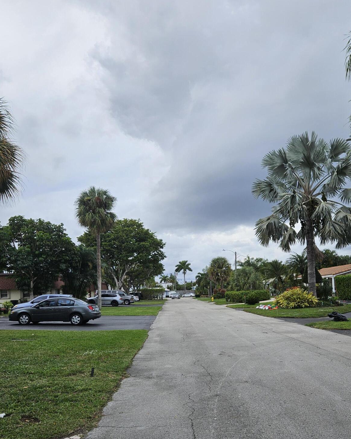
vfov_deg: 56.2
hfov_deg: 47.1
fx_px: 402
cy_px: 286
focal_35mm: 31
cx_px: 178
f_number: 1.8
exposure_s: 1/1636
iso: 25
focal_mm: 5.4
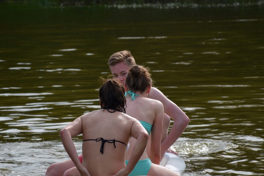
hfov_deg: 6.1
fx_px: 2492
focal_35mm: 340
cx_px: 125
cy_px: 75
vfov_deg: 4.0
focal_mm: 140
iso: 200
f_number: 5.6
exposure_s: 1/500
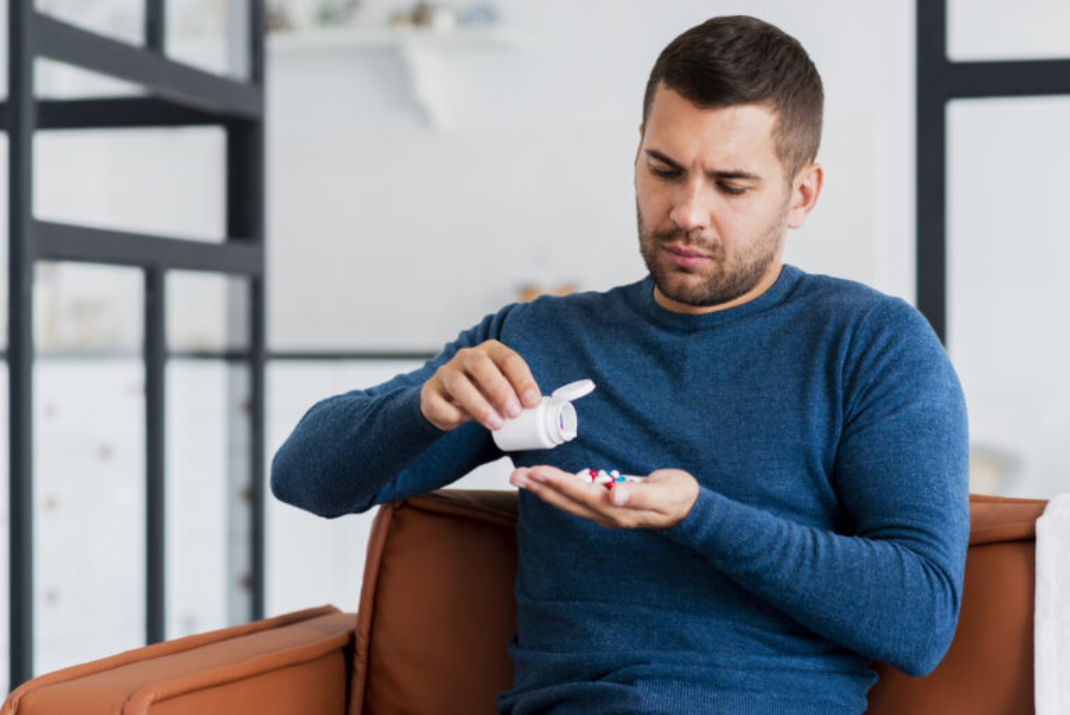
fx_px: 2528
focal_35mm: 85
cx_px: 535
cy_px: 358
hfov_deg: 23.9
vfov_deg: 16.1
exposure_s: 1/160
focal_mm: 85
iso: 320
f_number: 3.5
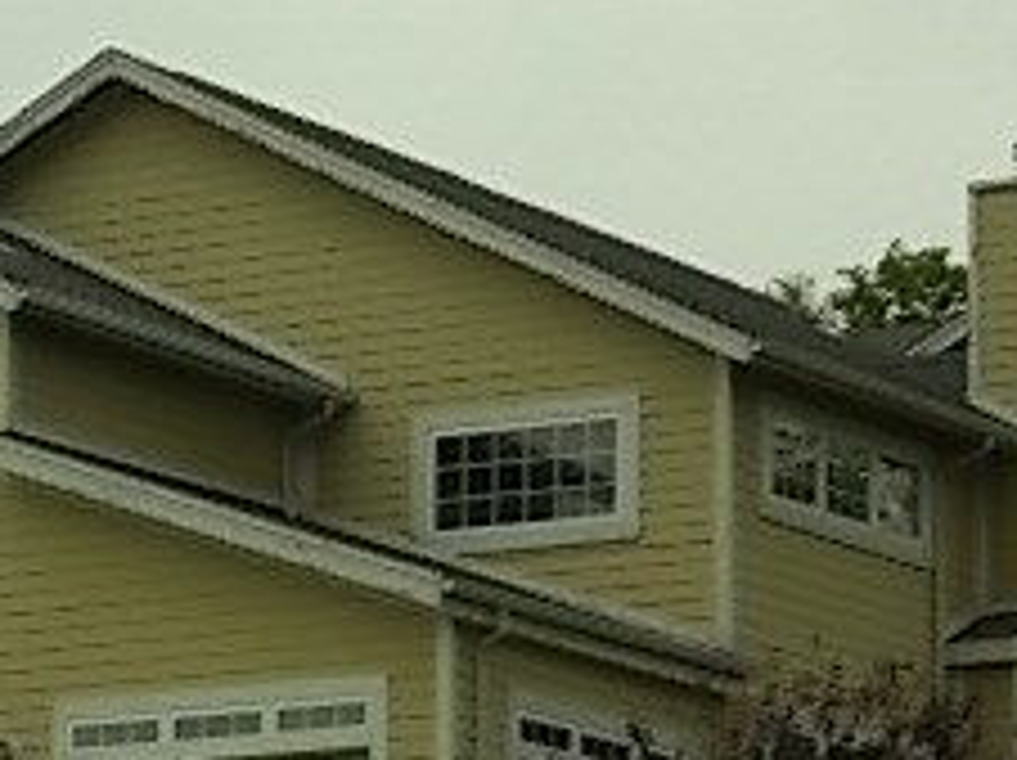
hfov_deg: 8.1
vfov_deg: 6.1
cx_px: 270
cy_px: 661
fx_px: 7161
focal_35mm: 244
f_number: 6.3
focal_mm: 15.4
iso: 80
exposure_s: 1/80
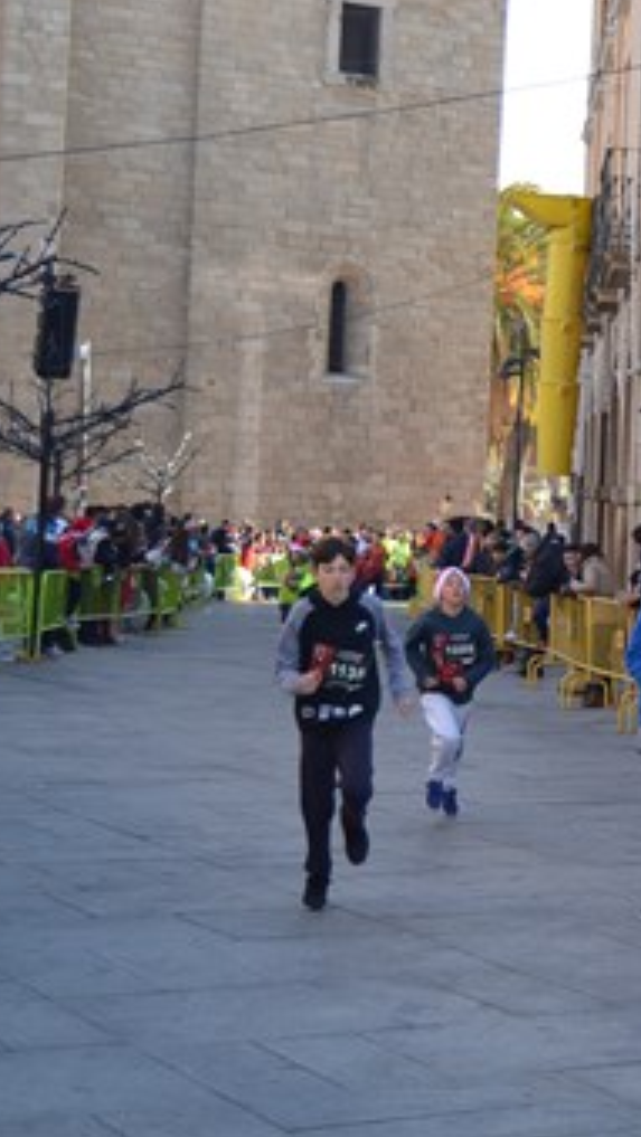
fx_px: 2324
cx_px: 967
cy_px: 533
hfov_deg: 14.6
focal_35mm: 77
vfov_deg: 27.5
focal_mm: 26
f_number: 4.5
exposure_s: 1/200
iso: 100
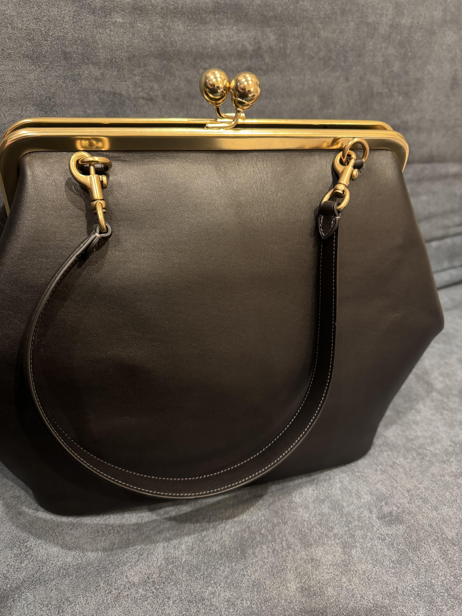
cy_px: 308
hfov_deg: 56.8
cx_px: 231
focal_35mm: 24
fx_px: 427
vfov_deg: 71.6
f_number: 1.78
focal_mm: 6.76
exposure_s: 1/30
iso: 1000
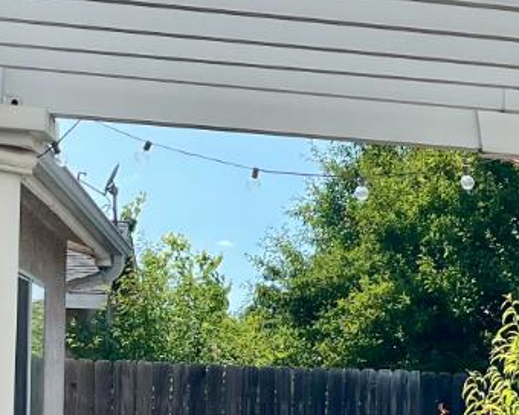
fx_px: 1720
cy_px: 523
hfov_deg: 16.3
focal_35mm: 112
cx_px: 664
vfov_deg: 13.3
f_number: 1.6
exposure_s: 1/4016
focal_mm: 5.1
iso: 50
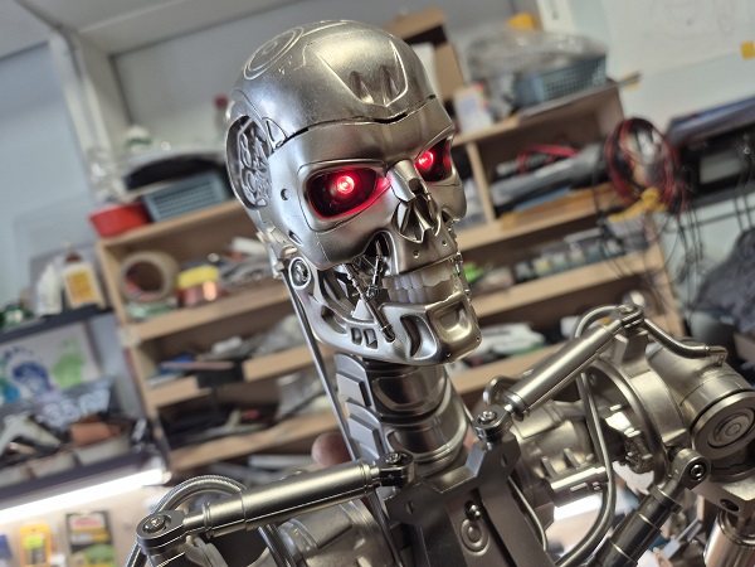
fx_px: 502
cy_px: 284
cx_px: 378
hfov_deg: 73.9
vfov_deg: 58.9
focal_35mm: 23
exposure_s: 1/100
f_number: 1.8
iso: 100
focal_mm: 5.4
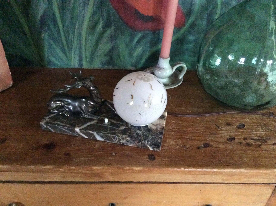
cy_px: 103
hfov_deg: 56.9
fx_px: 255
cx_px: 138
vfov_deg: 44.1
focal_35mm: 32
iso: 640
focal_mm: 3.3
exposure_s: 1/17
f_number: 2.4
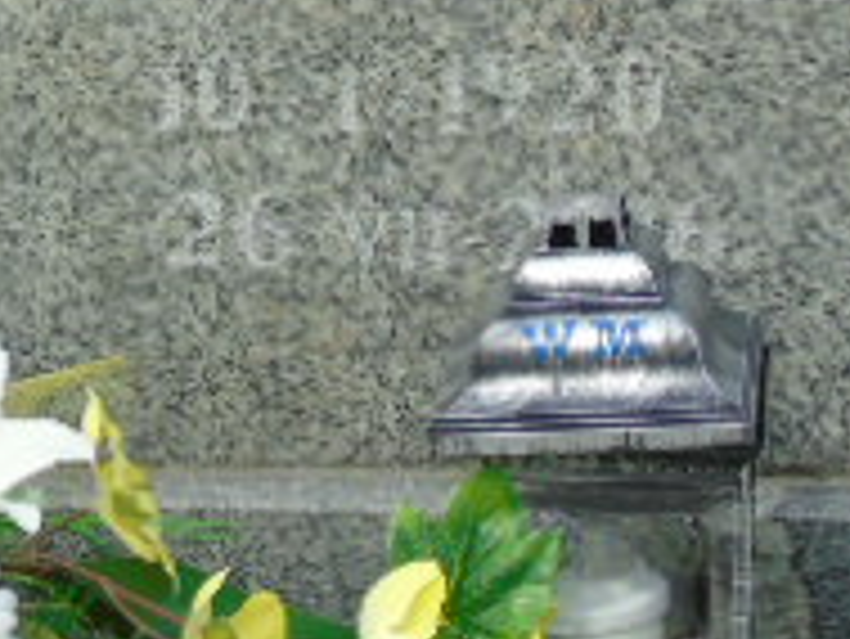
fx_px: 6831
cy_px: 76
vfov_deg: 5.3
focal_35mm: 278
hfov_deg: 7.1
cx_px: -90
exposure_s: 1/400
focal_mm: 15
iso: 80
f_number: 4.1
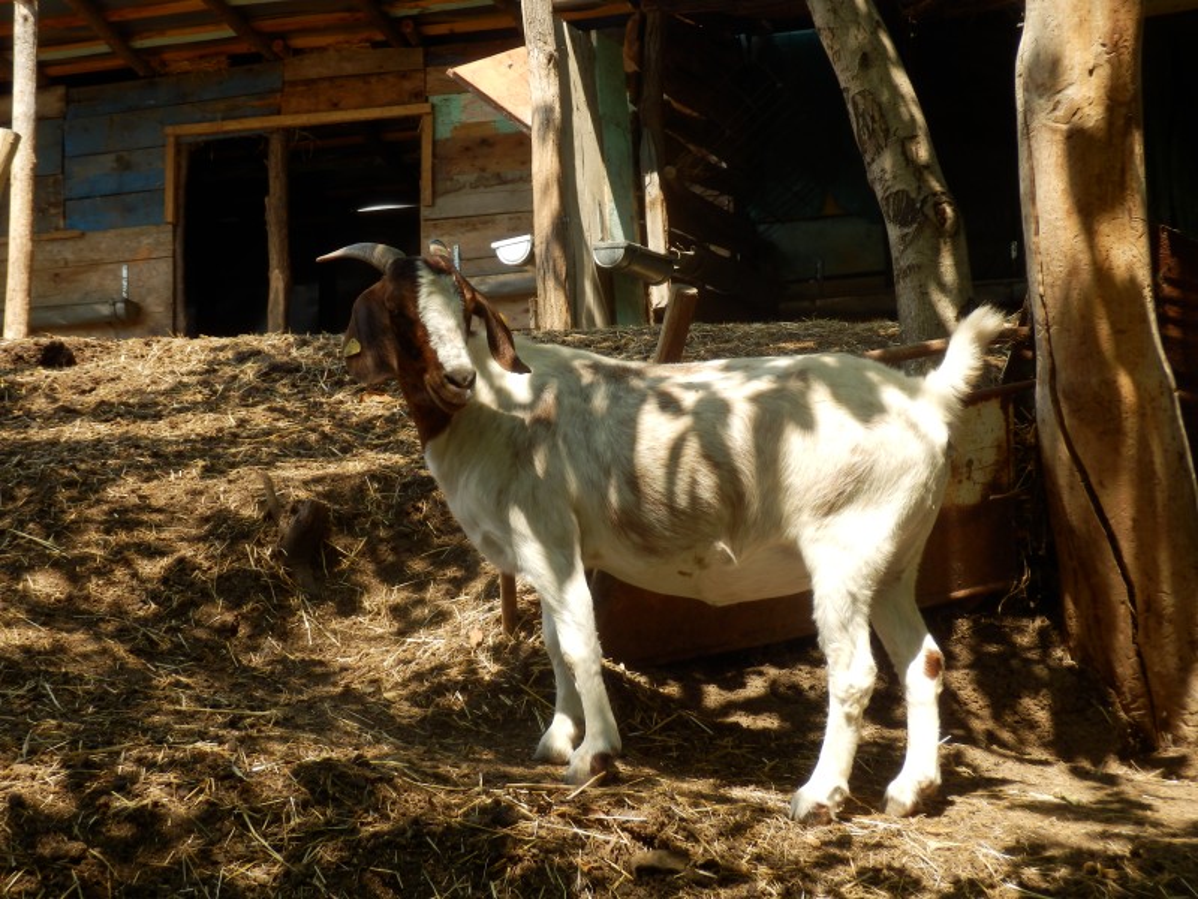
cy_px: 450
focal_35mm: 69
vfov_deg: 21.3
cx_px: 599
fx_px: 2388
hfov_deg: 28.2
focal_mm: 12.3
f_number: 4.8
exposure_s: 1/200
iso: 80
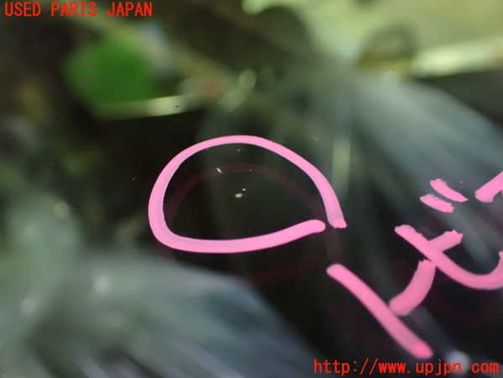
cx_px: 252
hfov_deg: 49.0
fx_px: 552
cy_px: 189
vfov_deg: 37.7
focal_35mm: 38
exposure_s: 1/20
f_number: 2.7
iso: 1600
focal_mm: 6.83
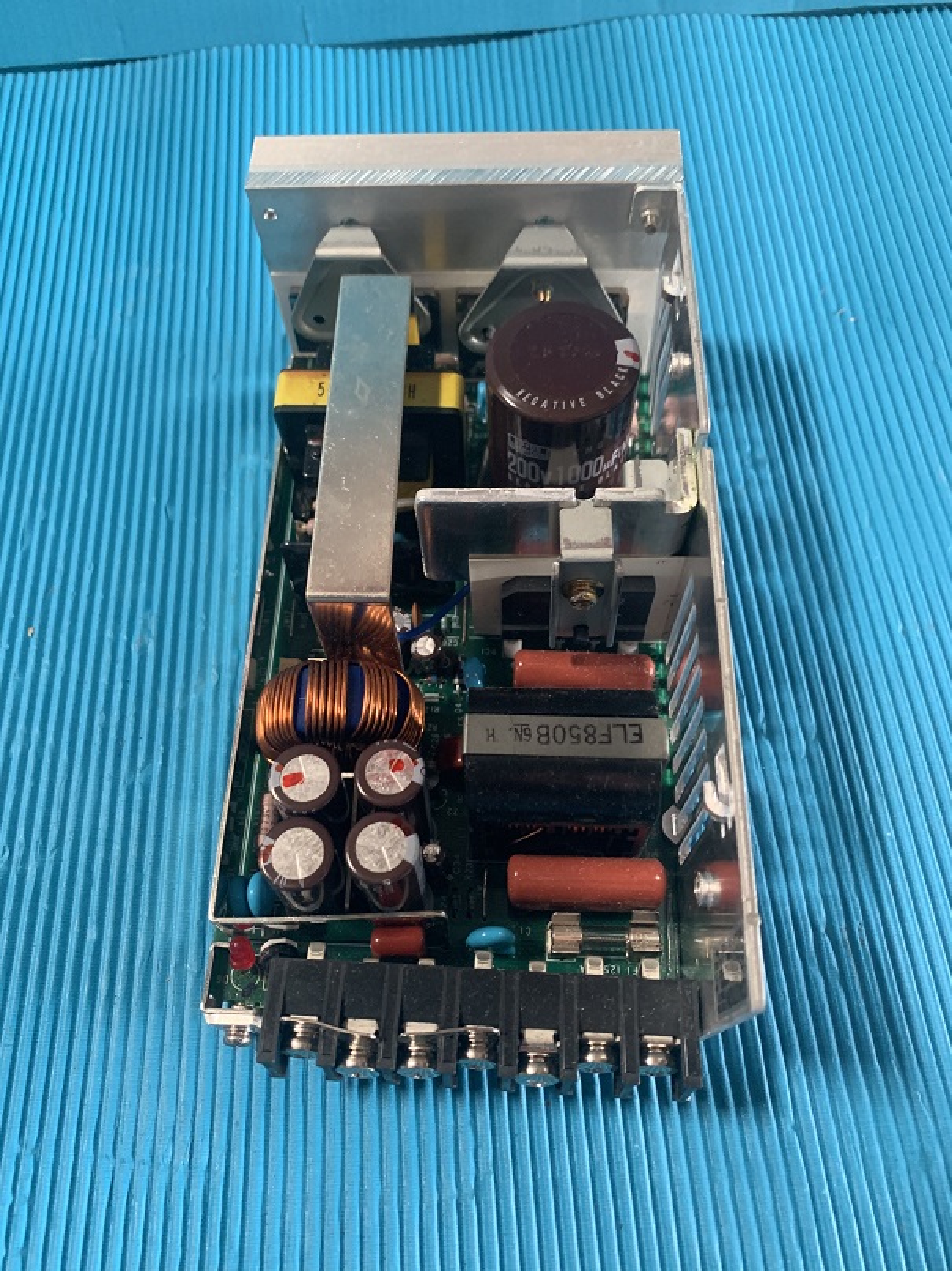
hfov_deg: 53.1
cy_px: 636
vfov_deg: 67.3
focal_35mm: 26
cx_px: 476
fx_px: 954
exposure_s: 1/60
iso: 320
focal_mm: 4.25
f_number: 1.8
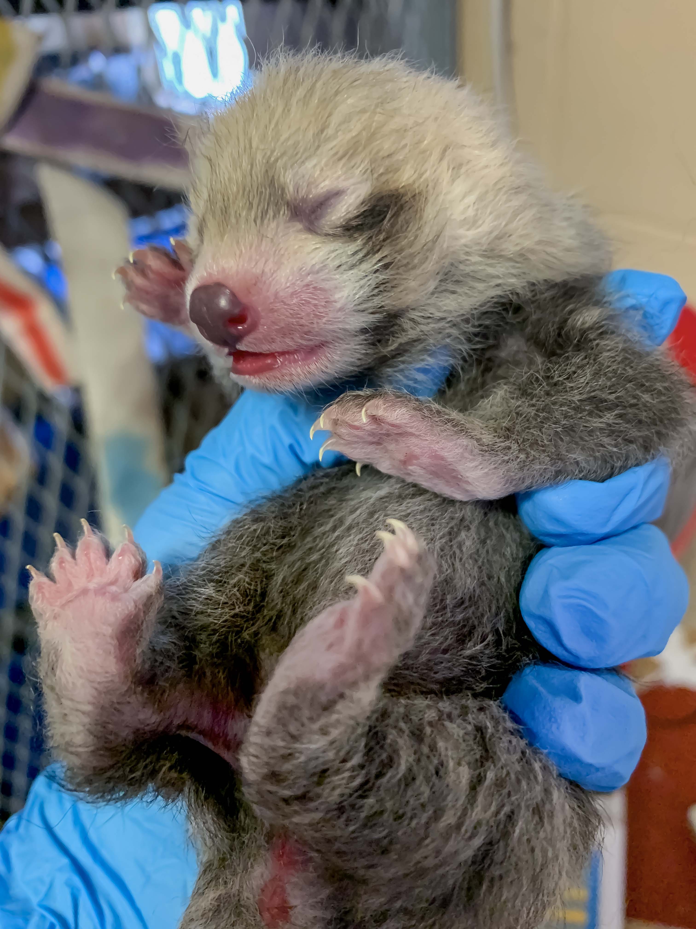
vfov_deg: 67.3
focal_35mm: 26
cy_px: 464
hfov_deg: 53.1
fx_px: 697
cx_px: 348
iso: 400
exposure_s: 1/49
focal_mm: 4.25
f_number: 1.8
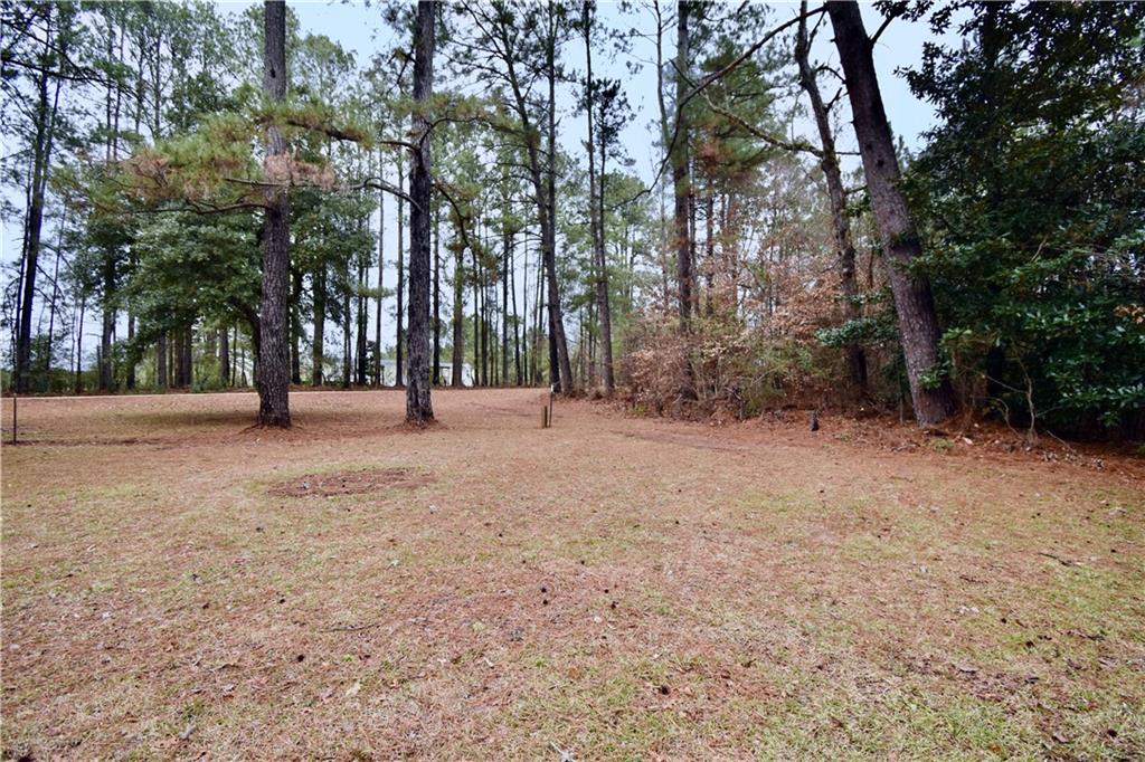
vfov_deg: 77.3
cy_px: 381
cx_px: 572
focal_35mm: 15
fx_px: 477
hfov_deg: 100.4
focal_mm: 10
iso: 280
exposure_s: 1/125
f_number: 5.6
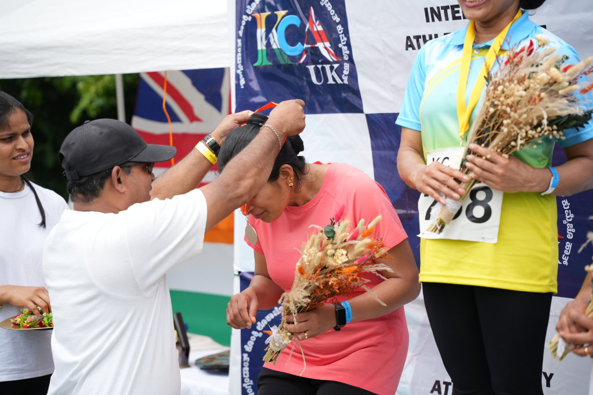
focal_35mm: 70
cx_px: 296
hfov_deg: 28.8
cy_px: 198
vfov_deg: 19.5
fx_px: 1153
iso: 250
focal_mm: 70
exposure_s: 1/1600
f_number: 2.8
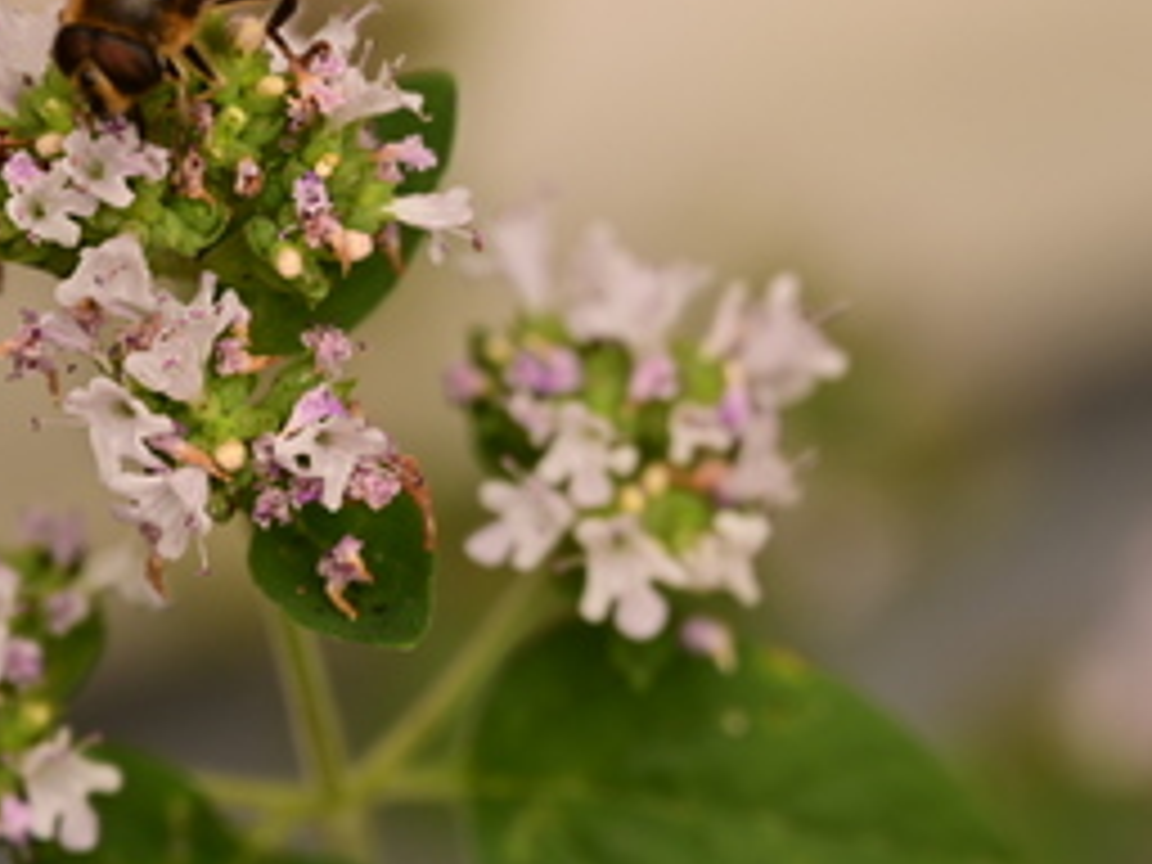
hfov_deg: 3.8
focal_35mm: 519
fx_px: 17272
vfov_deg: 2.9
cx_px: 459
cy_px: 223
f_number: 6.3
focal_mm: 200
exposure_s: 1/60
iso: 100
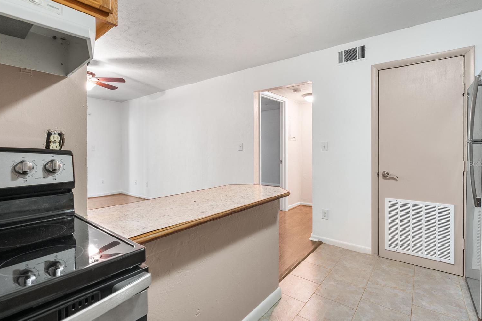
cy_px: 164
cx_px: 242
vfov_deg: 70.4
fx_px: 228
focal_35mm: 17
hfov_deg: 93.3
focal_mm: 16
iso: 1000
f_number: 8
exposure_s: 1/8
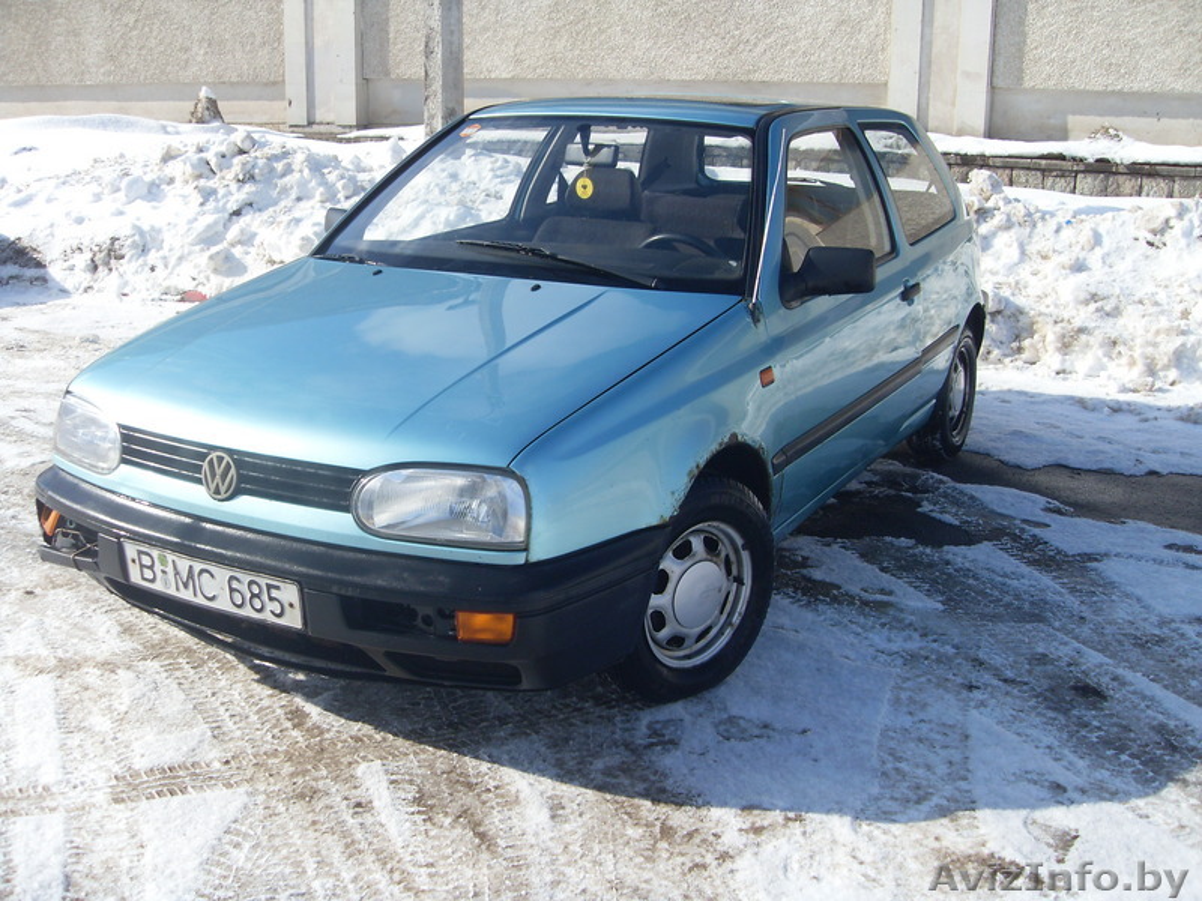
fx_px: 1285
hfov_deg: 50.1
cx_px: 601
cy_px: 450
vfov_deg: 38.7
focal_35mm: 37
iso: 80
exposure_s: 1/250
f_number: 7
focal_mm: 6.3
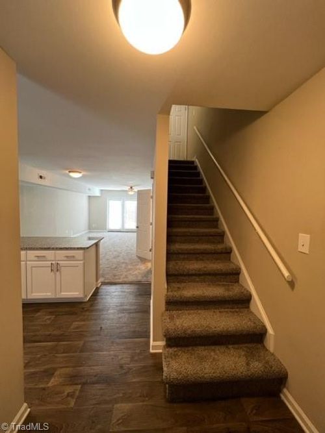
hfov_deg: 89.9
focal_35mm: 13
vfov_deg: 106.2
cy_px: 216
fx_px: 163
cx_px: 162
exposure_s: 1/60
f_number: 1.8
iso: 200
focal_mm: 1.57
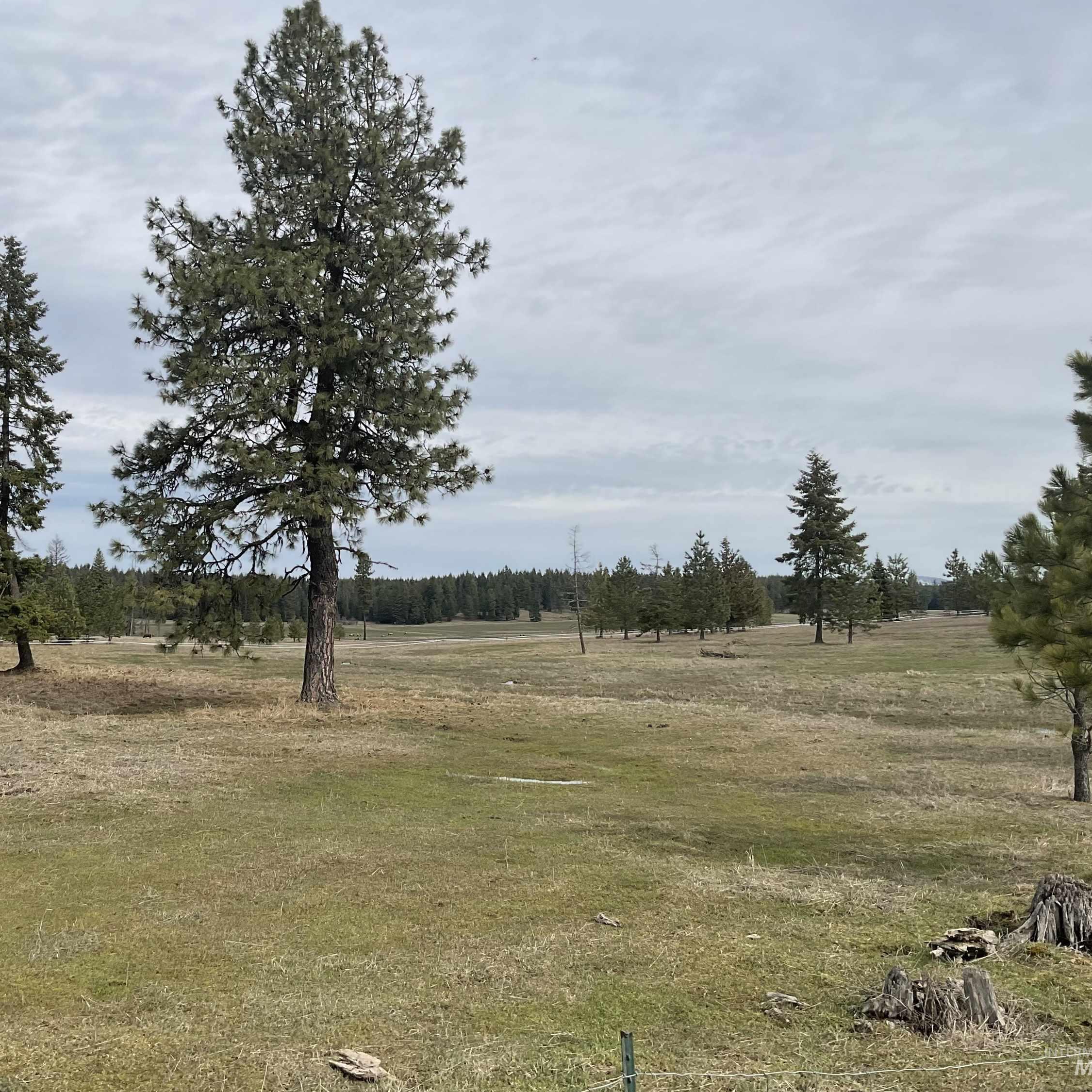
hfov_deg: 46.8
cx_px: 411
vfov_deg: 47.2
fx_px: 1249
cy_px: 544
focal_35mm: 35
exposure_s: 1/2667
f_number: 1.8
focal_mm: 3
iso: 16
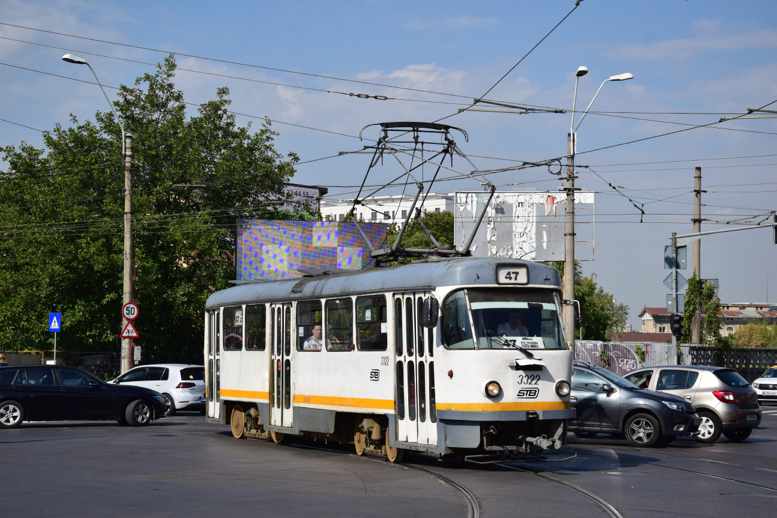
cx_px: 388
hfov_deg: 26.0
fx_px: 1684
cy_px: 259
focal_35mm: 78
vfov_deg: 17.5
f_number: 6.3
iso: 200
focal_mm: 52
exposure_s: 1/1000
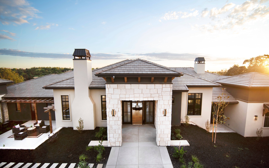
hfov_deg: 94.3
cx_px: 138
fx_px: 125
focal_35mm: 17
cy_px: 87
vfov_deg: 68.0
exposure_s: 1/320
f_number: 2.8
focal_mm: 16
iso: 160
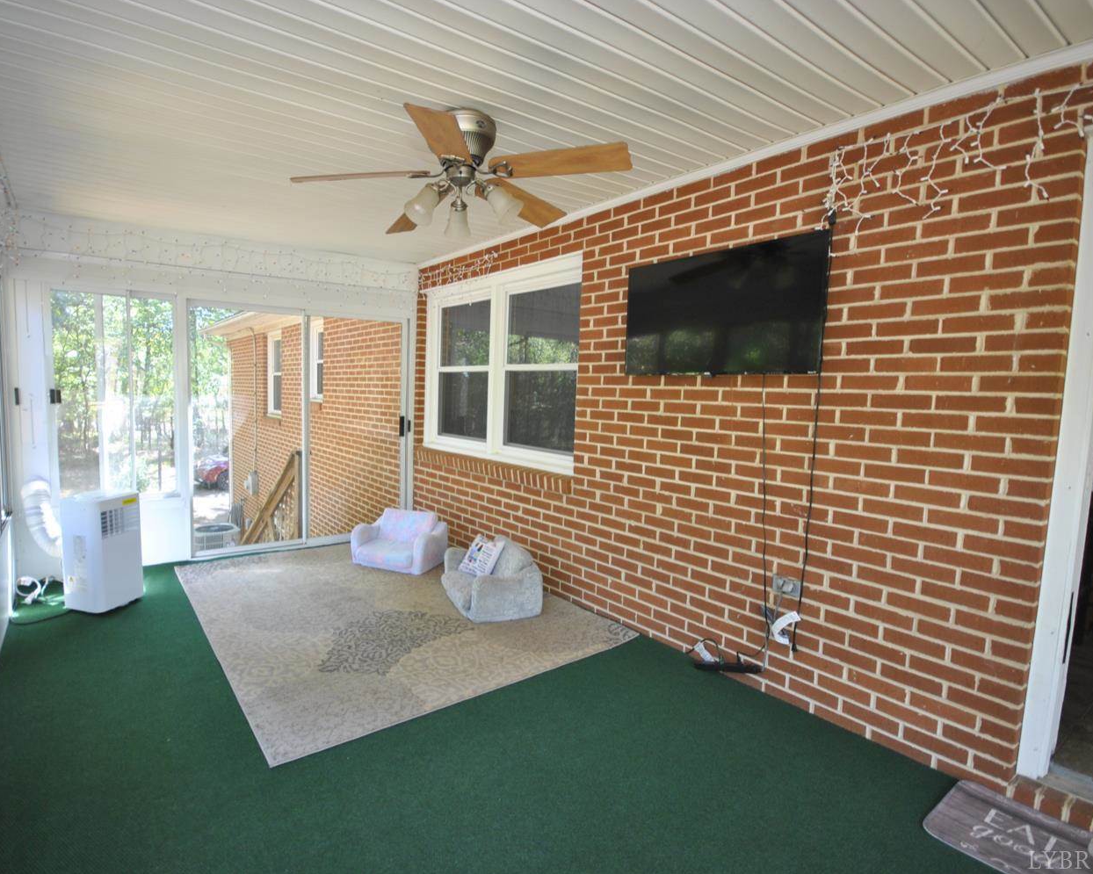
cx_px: 444
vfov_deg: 77.0
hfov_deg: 88.6
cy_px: 438
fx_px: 550
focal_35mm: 17
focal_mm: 10
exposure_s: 1/30
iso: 200
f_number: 4
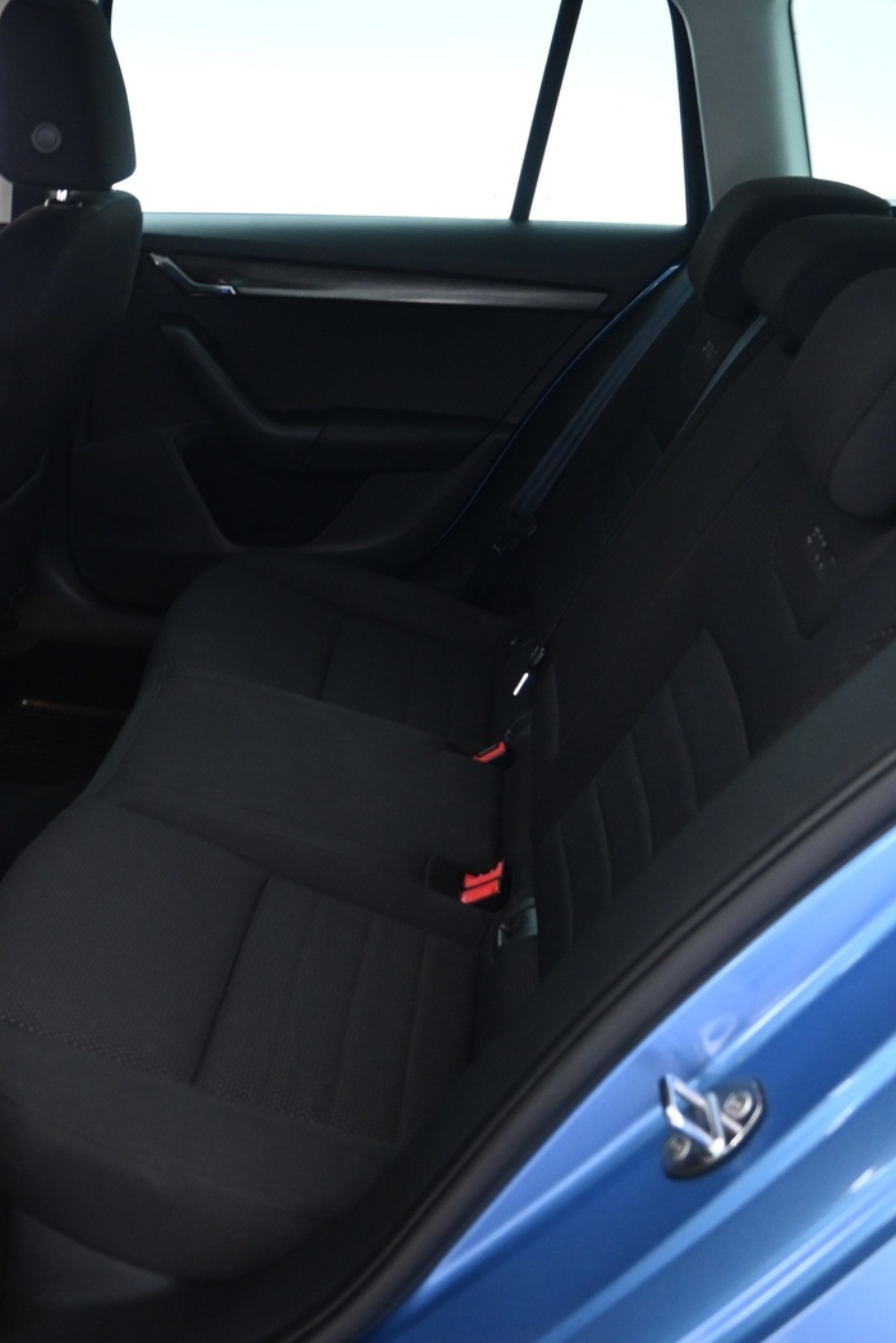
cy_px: 666
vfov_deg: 51.9
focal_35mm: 37
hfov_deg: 35.2
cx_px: 234
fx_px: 1381
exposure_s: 1/8
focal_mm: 16
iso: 1600
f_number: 3.5
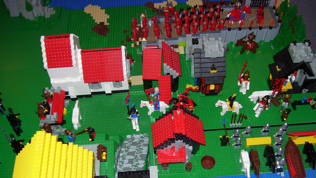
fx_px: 335
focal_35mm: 40
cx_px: 158
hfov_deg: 50.5
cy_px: 119
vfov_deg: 29.5
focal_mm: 6
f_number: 2.7
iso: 80
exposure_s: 1/60
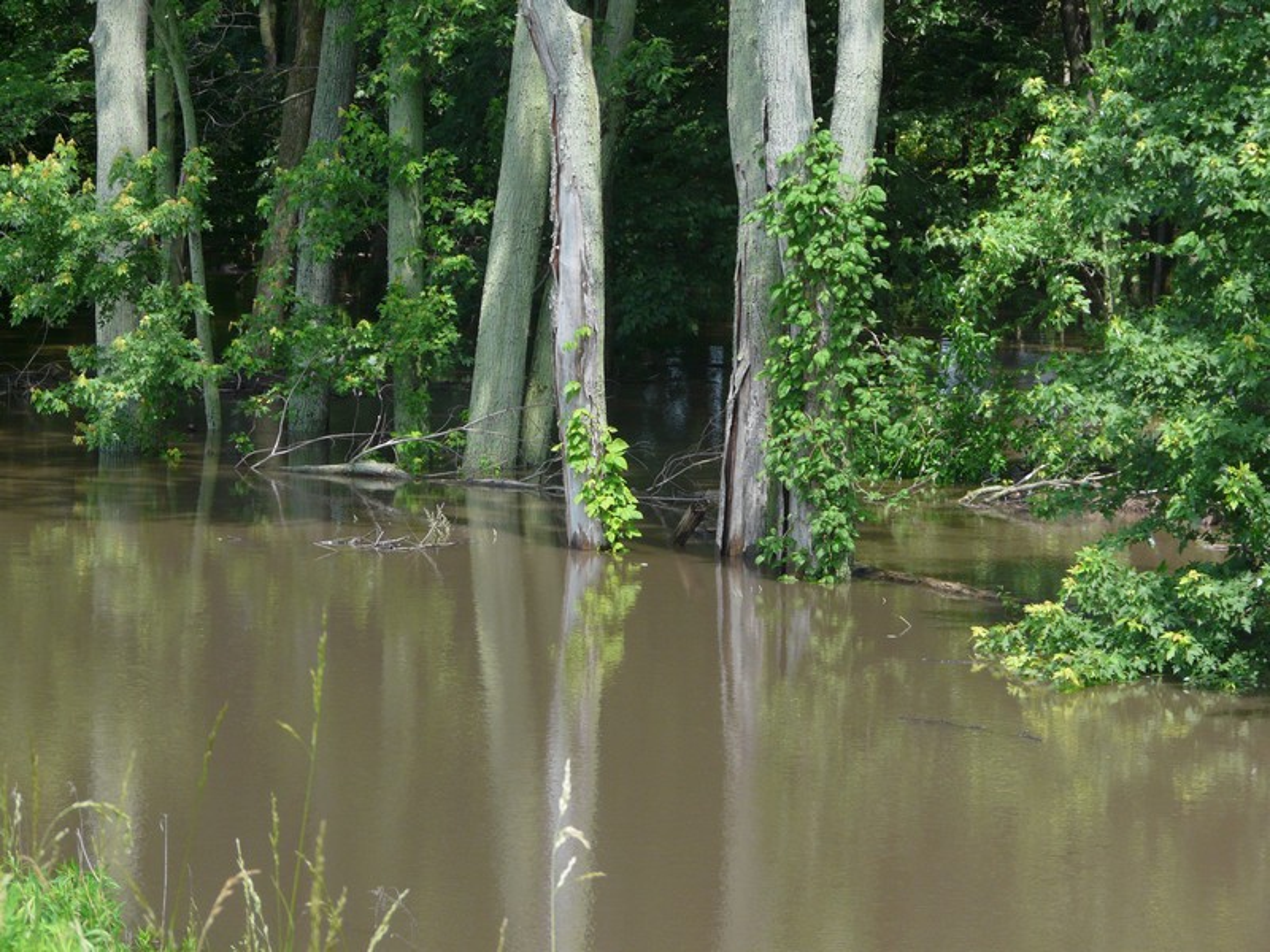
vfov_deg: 10.7
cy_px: 476
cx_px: 635
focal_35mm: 138
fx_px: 5063
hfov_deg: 14.3
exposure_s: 1/250
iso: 125
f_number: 4
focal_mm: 22.6
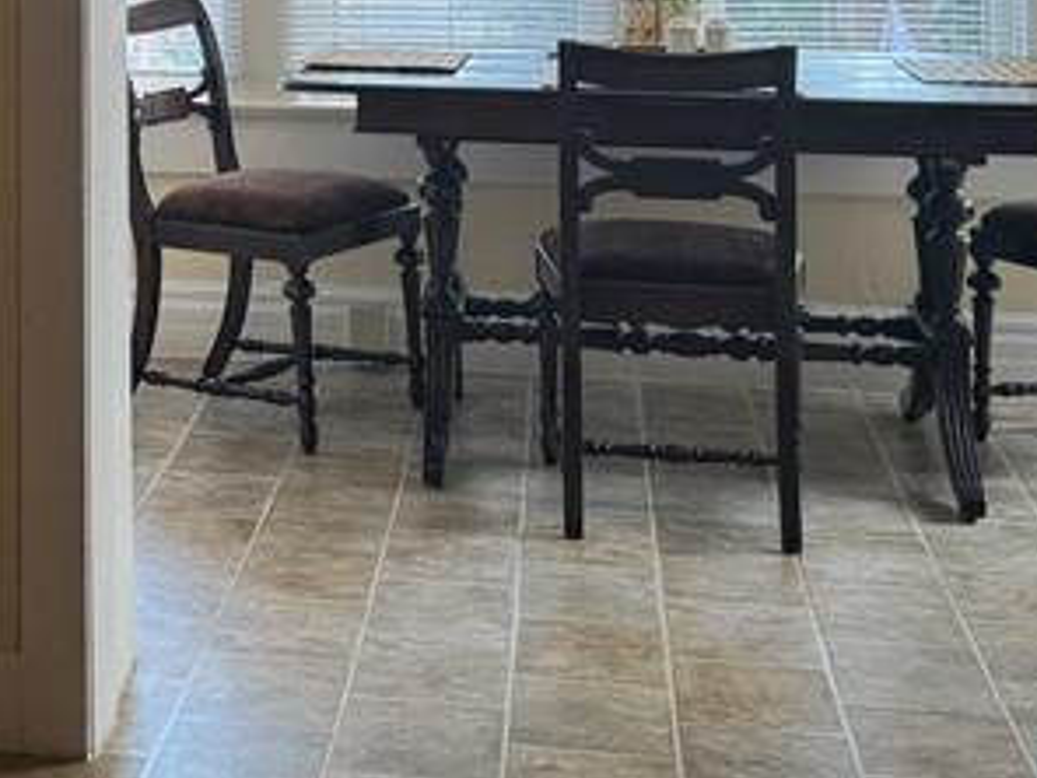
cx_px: -4
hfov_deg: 22.6
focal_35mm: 83
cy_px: -228
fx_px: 2486
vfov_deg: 16.8
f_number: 1.78
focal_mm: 6.76
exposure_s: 1/159
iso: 64
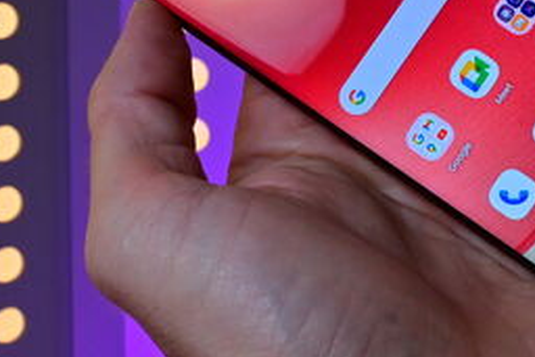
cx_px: 441
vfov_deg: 13.0
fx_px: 1549
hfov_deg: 19.4
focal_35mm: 104
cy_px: -1
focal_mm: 29
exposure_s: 1/80
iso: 640
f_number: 14
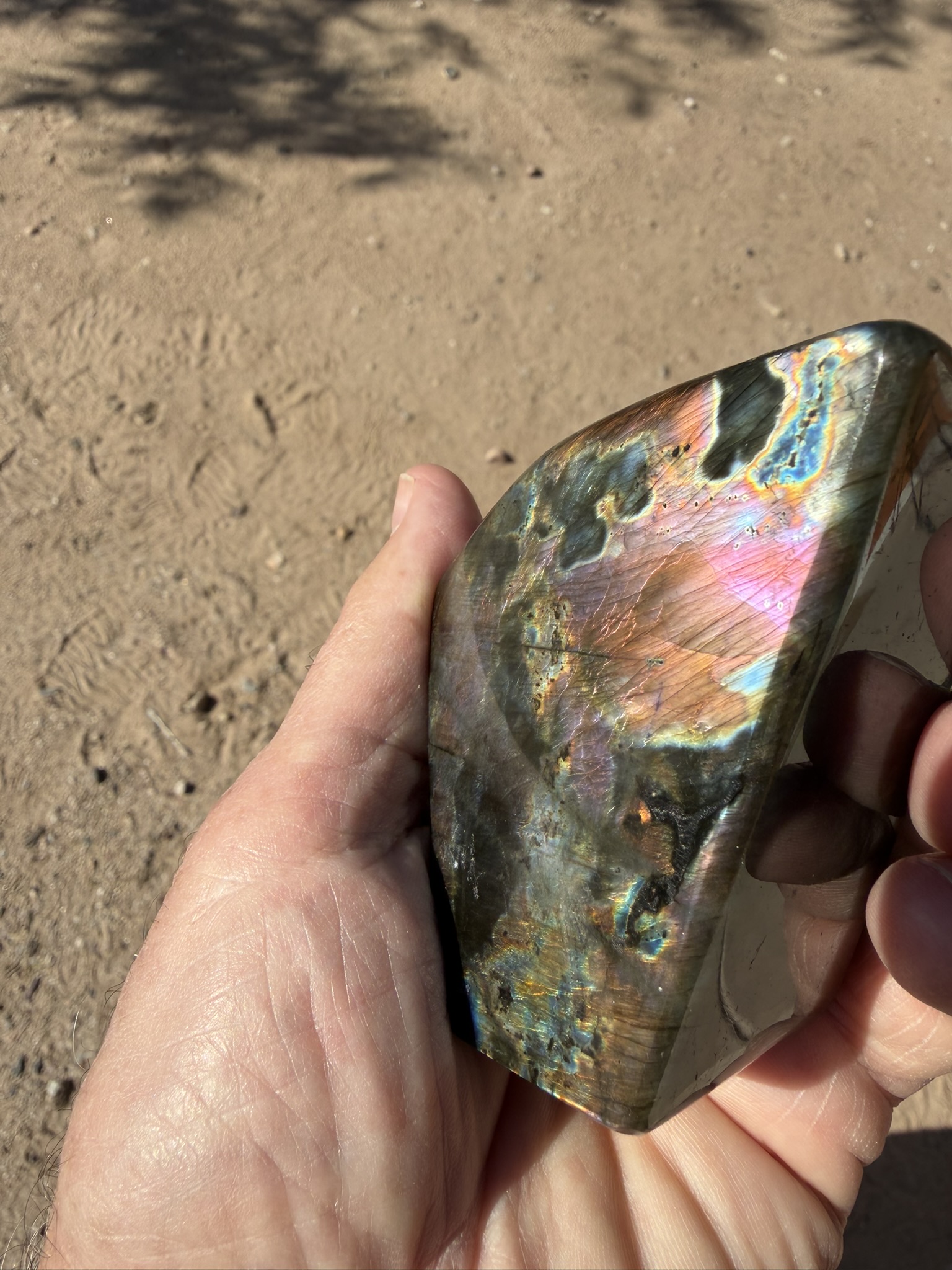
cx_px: 476
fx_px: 880
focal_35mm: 24
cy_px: 635
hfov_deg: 56.8
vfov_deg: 71.6
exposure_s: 1/1093
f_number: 2.2
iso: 16
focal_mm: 2.22
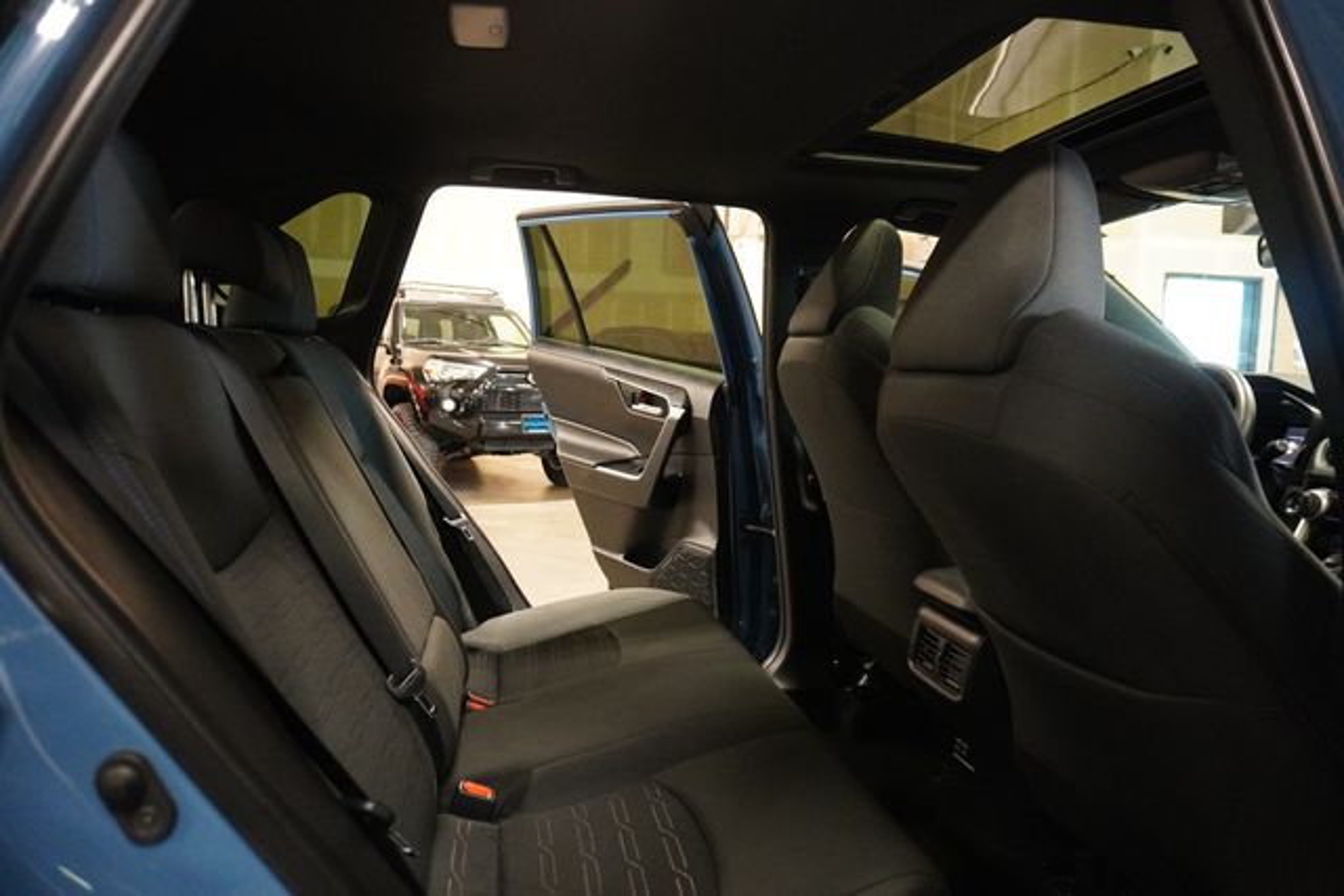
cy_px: 448
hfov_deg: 73.7
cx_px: 672
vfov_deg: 53.2
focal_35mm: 24
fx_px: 896
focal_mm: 16
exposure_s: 1/80
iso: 6400
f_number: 3.5
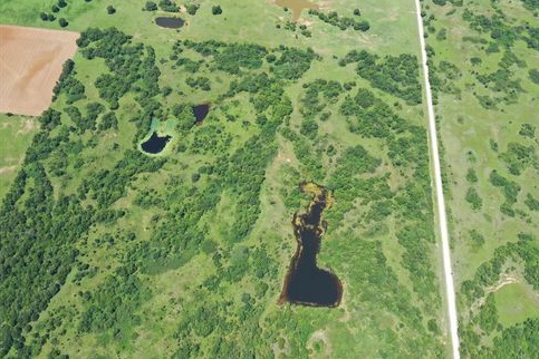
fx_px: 434
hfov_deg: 63.6
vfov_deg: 45.0
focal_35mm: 29
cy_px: 176
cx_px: 277
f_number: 8
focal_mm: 10.26
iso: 100
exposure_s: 1/120
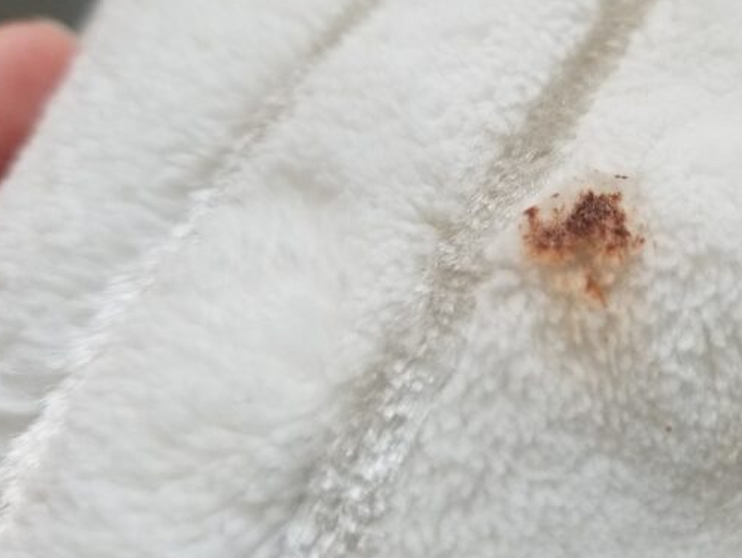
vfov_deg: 37.7
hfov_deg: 47.7
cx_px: 523
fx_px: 815
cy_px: 233
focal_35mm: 38
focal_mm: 4.3
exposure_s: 1/120
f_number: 1.7
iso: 80
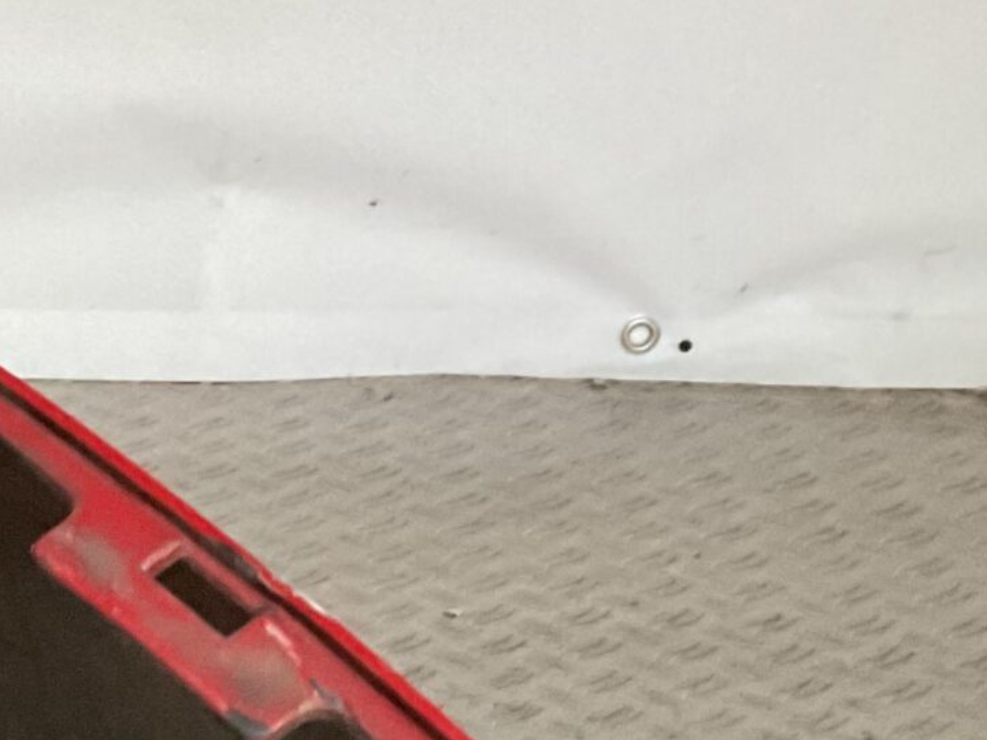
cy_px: 1113
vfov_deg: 13.5
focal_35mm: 103
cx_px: -702
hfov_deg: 16.5
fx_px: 2937
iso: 200
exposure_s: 1/50
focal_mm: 3
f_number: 1.8
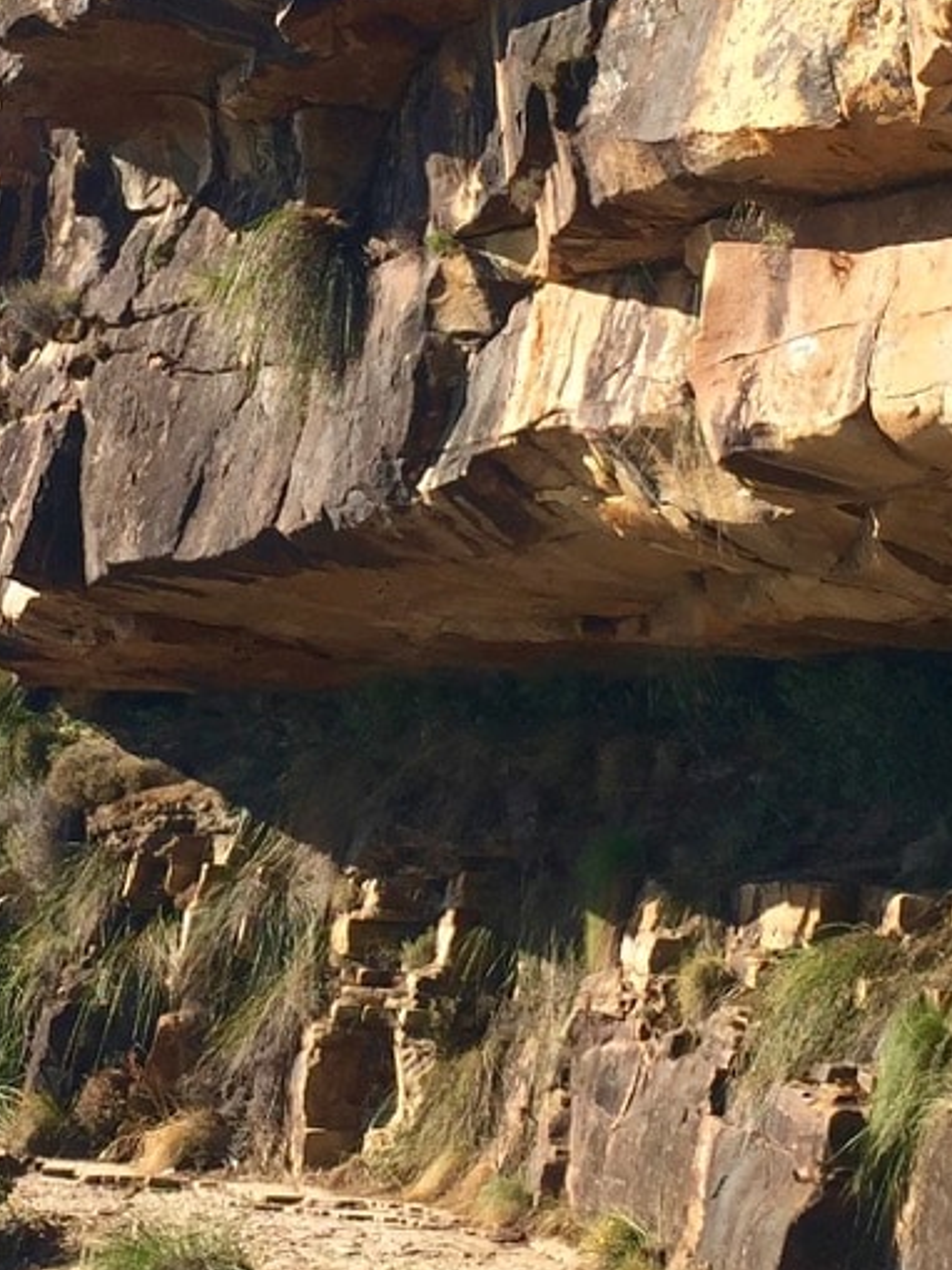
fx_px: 3340
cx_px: 259
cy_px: 242
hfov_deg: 16.2
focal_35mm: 91
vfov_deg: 21.3
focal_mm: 4.15
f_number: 2.2
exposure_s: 1/1163
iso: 32
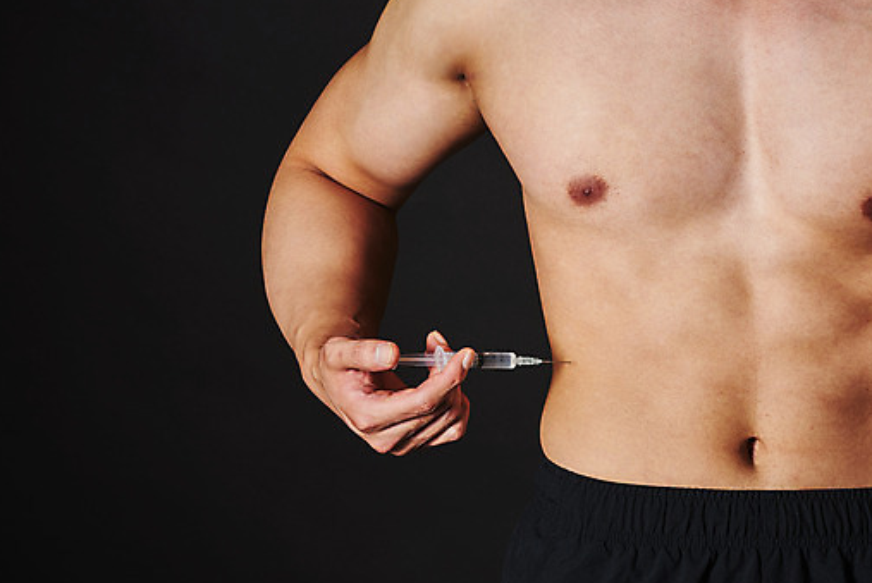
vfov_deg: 11.1
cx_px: 407
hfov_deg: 16.5
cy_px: 292
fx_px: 3006
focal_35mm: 124
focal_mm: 105
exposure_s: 1/125
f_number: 22
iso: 100
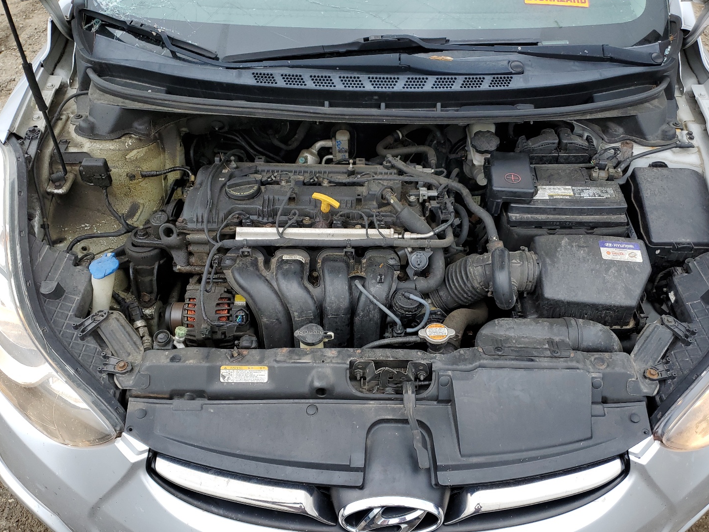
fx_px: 594
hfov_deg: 61.6
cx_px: 369
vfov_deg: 48.2
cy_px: 275
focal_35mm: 29
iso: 50
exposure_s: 1/500
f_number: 1.5
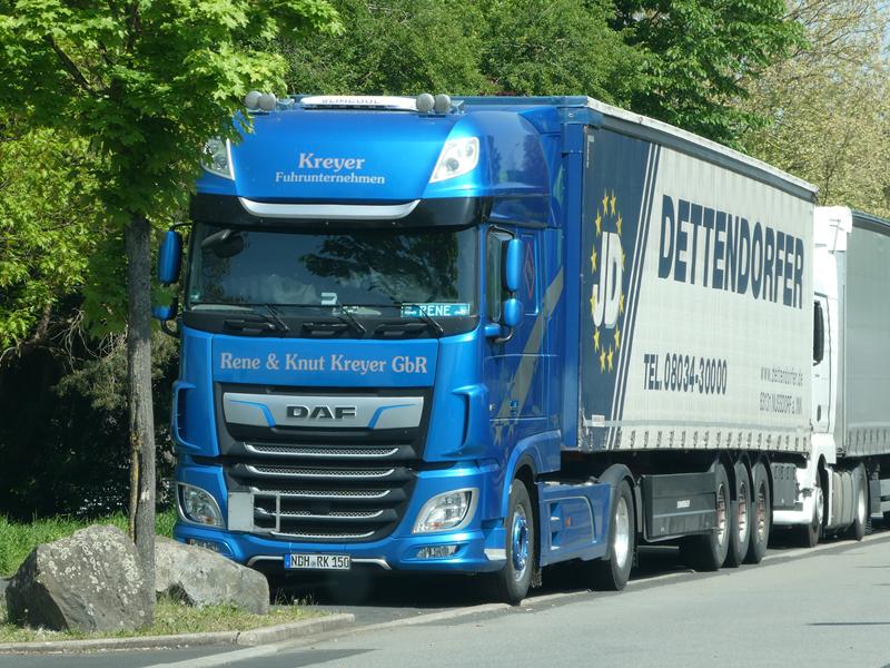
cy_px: 334
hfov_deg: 10.7
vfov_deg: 8.0
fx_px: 4756
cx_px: 445
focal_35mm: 185
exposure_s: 1/200
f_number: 5.6
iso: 80
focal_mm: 33.2
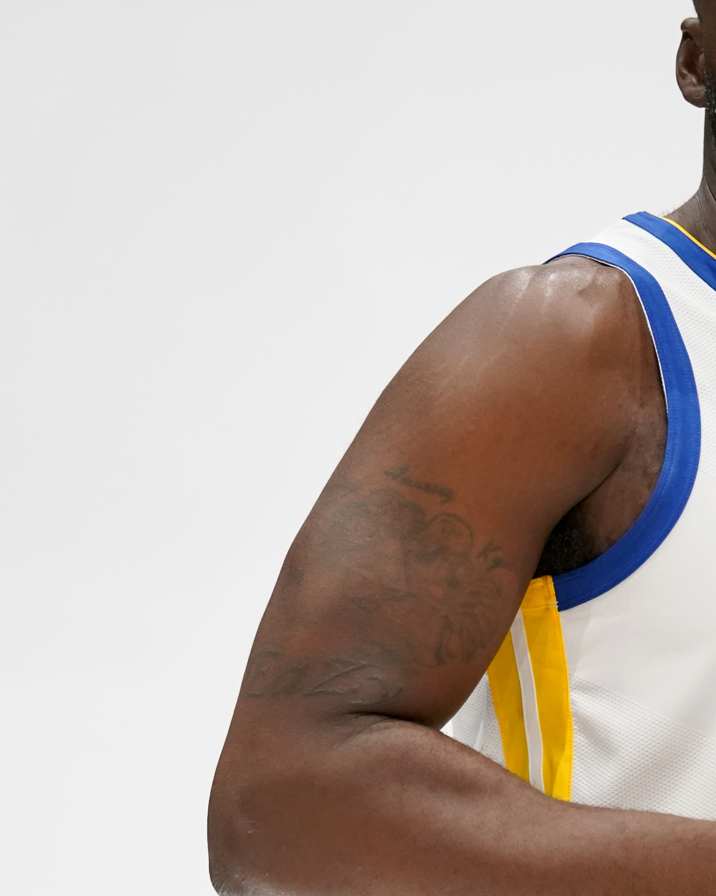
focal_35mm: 399
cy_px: 506
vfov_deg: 4.8
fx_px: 10572
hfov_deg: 3.9
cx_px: 575
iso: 4000
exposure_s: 1/640
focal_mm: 174
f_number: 2.8
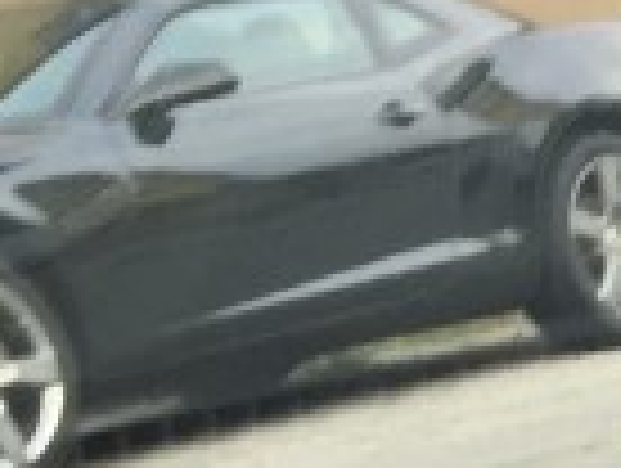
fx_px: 3864
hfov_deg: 7.8
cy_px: 1130
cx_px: 1980
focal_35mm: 215
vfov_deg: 6.6
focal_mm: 4.15
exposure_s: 1/60
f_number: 2.2
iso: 40
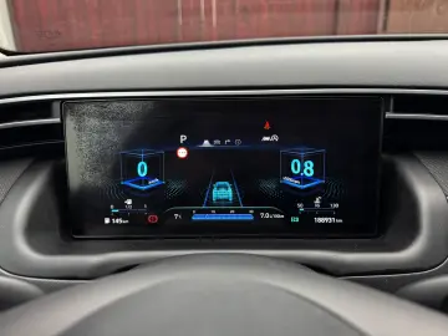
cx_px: 224
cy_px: 168
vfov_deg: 56.8
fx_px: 311
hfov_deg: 71.6
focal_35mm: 24
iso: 200
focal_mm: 6.76
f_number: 1.78
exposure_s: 1/121
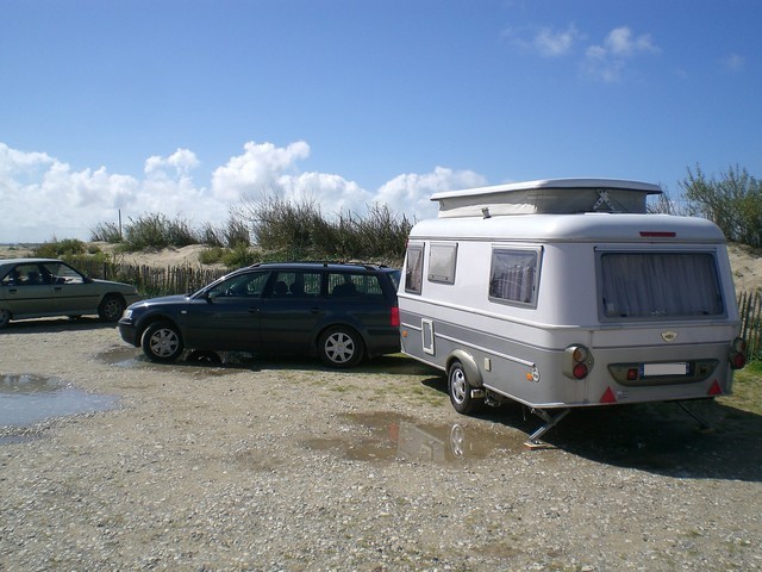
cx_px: 381
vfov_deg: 37.7
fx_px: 836
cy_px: 286
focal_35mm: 38
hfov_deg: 49.0
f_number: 4.4
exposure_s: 1/640
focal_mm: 6.3
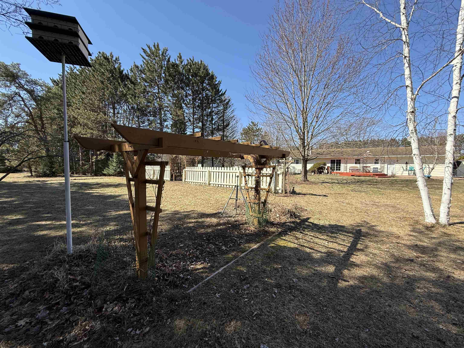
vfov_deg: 85.7
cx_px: 232
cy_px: 174
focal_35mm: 14
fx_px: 188
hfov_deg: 102.1
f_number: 2.2
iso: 50
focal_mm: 2.22
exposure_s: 1/1017
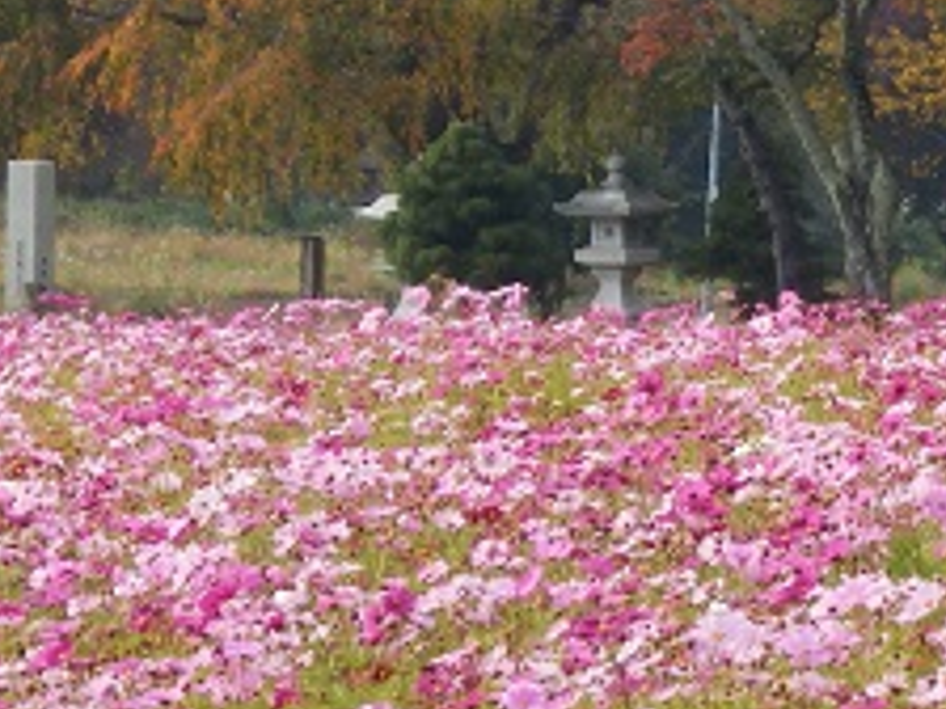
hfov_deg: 3.2
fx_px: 16944
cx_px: 1444
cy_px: -55
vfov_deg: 2.4
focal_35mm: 620
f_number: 5.8
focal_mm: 33.2
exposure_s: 1/160
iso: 100
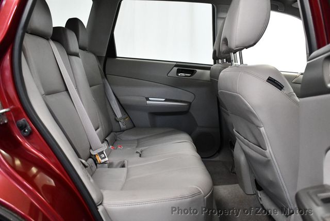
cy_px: 110
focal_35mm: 36
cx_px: 165
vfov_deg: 36.9
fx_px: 330
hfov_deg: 53.1
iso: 2000
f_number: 3.5
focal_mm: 18
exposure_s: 1/125
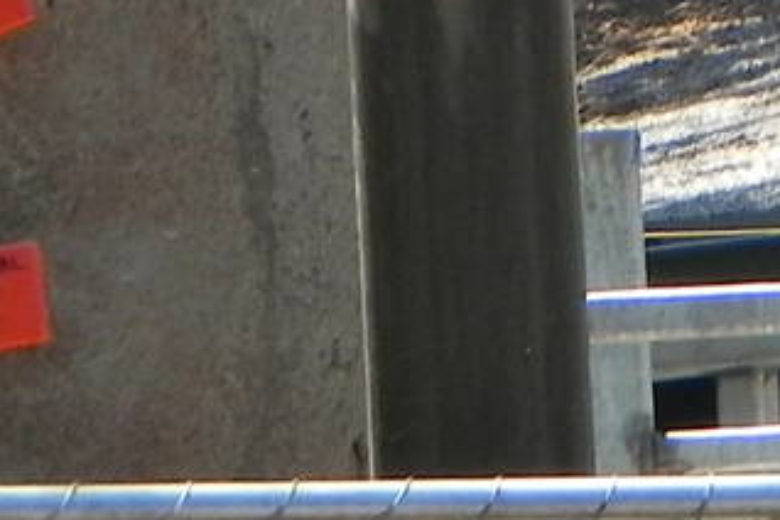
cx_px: 586
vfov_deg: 1.8
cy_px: -672
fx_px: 16314
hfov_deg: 2.7
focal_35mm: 753
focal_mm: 25.7
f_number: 5.6
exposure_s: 1/280
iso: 160
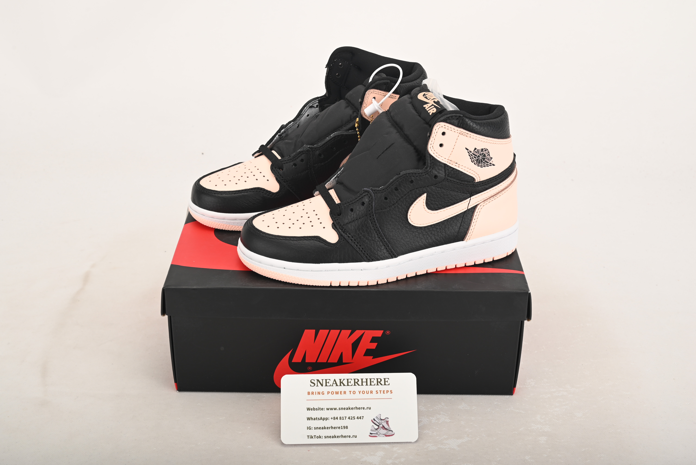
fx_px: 890
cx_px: 348
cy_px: 232
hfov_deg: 42.7
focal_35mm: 46
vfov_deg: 29.3
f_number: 11
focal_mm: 46
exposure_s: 1/200
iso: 100
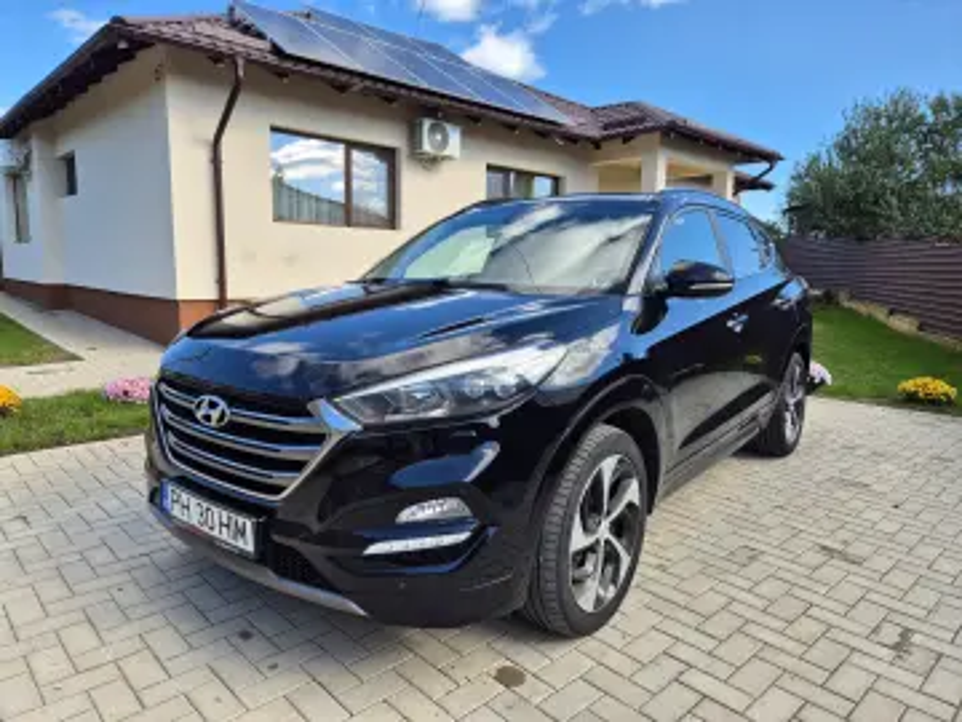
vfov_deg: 58.9
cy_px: 361
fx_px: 639
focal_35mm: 23
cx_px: 481
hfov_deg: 73.9
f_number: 1.8
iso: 25
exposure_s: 1/662
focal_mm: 5.4
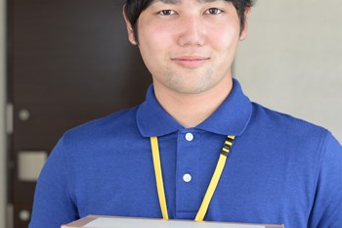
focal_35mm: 103
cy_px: 118
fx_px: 978
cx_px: 71
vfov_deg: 13.3
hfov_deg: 19.6
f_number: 3.5
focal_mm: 50
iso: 200
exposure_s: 1/125
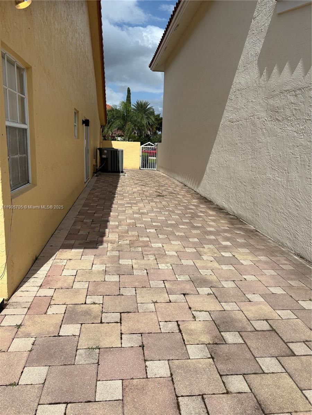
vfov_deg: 67.3
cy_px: 208
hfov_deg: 53.1
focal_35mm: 26
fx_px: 312
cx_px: 156
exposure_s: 1/8850
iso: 50
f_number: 1.6
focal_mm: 5.96
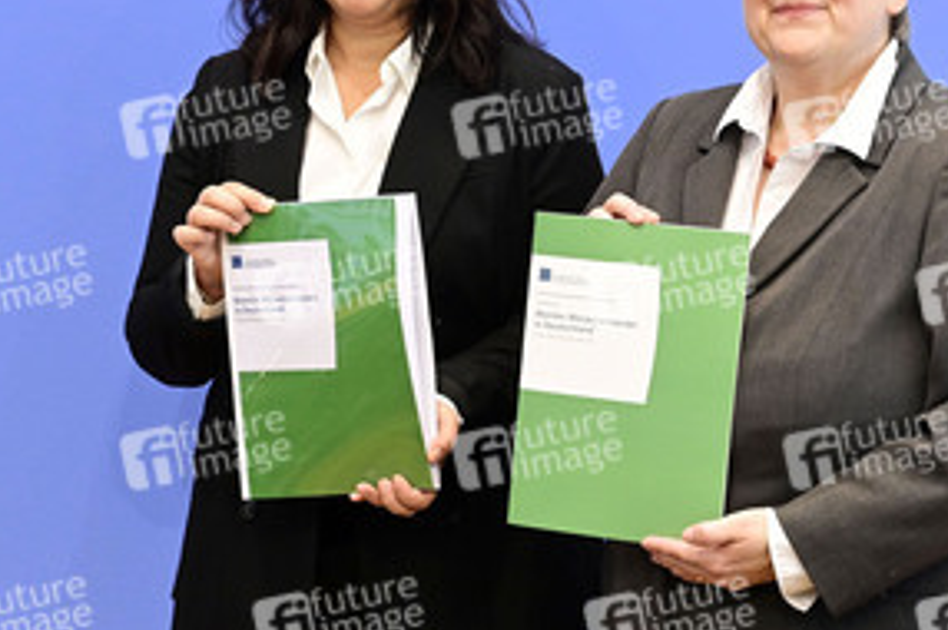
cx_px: 582
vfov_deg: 16.6
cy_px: 202
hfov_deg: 24.7
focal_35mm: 82
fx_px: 2157
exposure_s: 1/250
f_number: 6.3
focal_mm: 52
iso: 6400
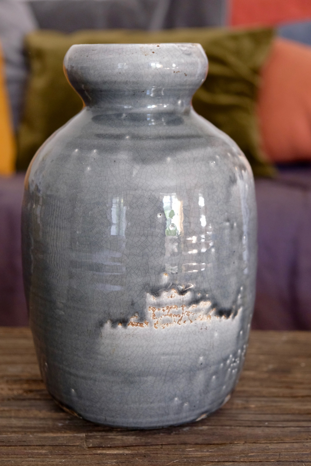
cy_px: 233
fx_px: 700
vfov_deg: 36.9
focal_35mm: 54
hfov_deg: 25.1
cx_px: 156
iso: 2500
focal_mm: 35.8
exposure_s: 1/60
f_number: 3.6
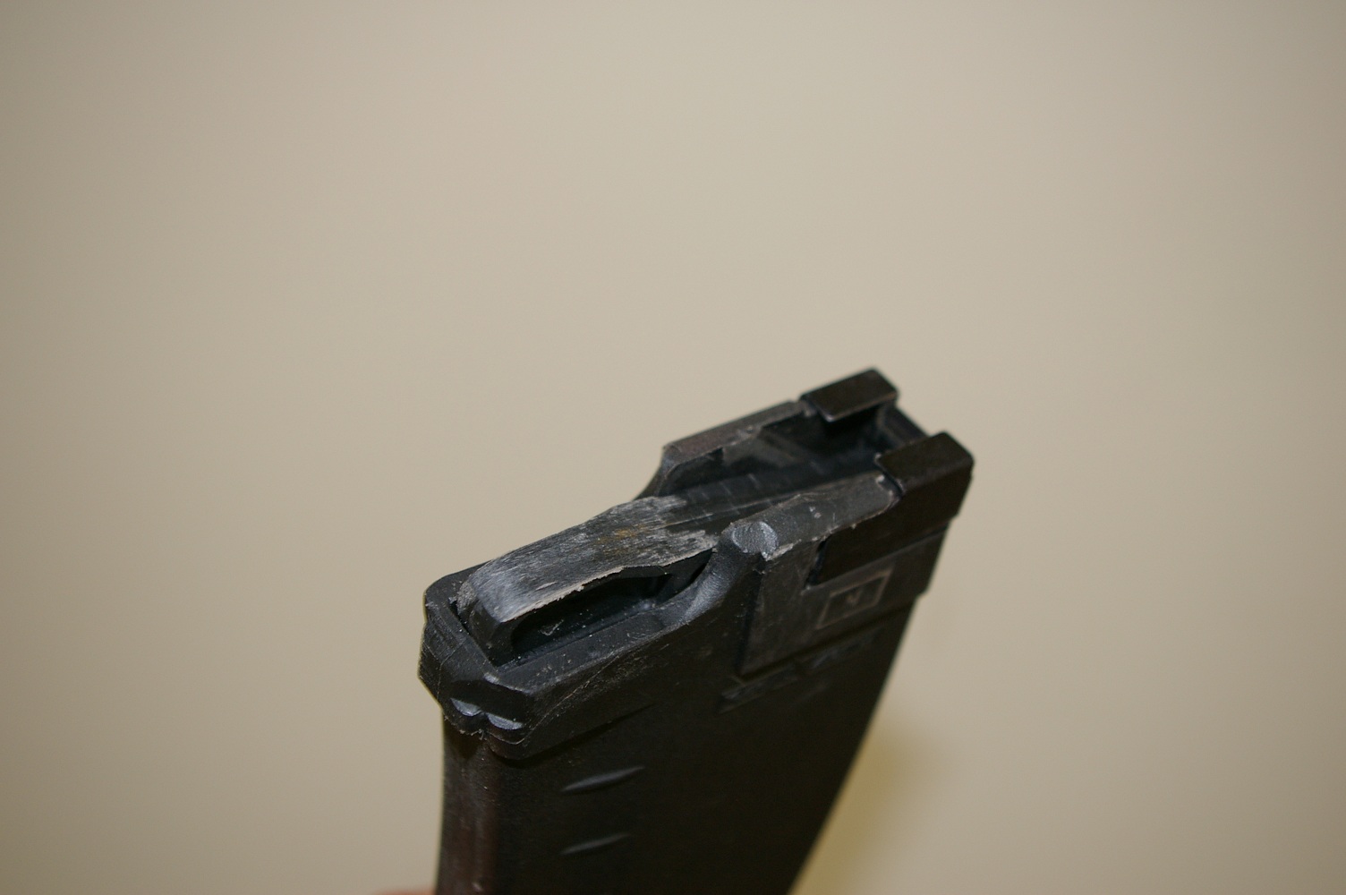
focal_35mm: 42
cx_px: 673
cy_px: 448
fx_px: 1569
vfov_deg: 31.8
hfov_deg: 46.4
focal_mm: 28
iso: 400
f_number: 4.5
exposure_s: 1/45
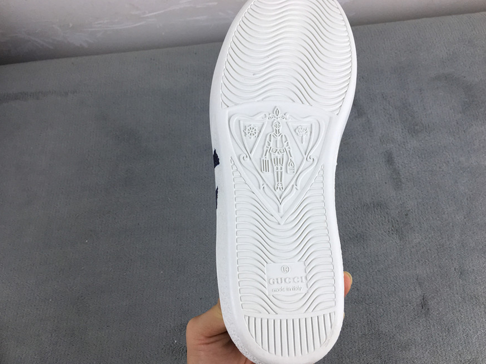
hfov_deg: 59.9
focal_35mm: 30
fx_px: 421
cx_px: 246
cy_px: 181
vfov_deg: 46.8
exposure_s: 1/100
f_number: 2.2
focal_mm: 4.15
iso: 40
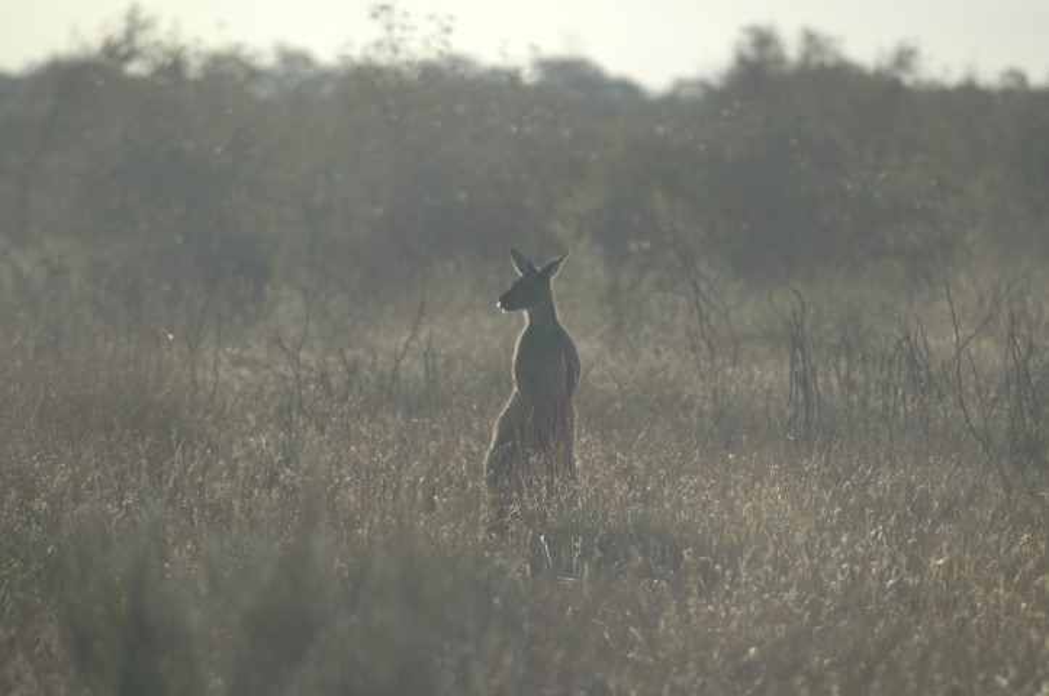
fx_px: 13095
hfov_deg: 4.6
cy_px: 348
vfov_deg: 3.0
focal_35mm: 450
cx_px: 524
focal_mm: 300
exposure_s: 1/1000
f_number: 5.6
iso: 200
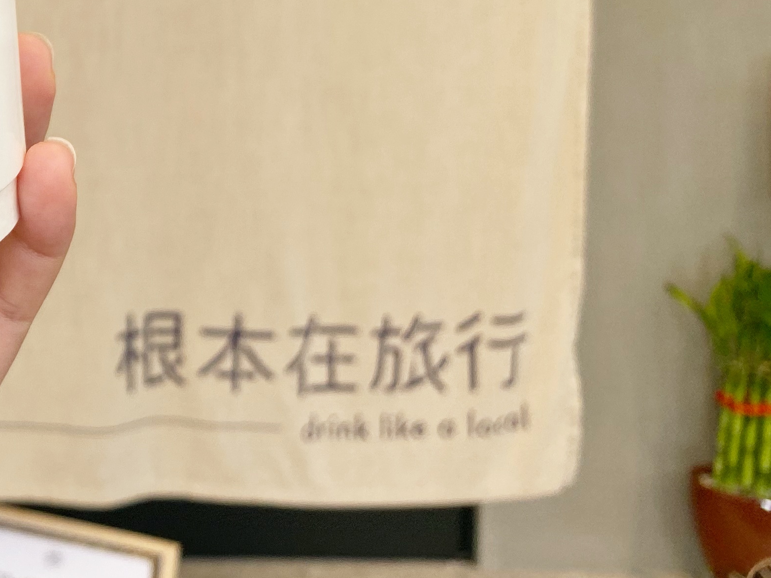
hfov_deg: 25.3
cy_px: -51
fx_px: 1492
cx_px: -215
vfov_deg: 20.9
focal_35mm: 67
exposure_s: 1/122
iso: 50
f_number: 1.8
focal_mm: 4.25
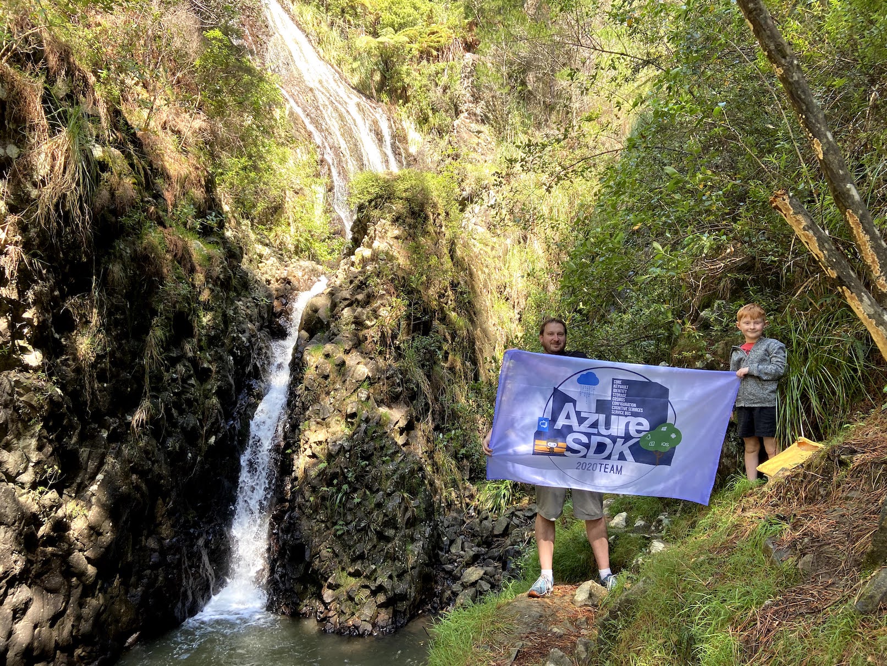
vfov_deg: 53.1
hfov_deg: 67.3
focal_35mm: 26
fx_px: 666
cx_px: 444
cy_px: 333
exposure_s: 1/123
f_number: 1.8
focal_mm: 4.25
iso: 32
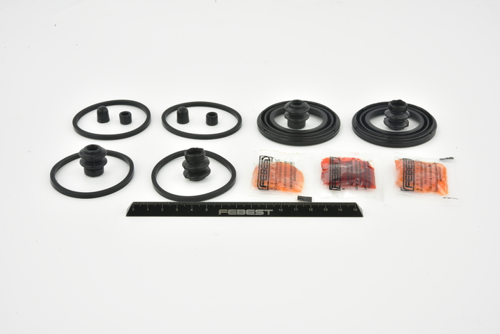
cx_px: 250
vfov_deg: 22.6
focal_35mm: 60
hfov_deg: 33.4
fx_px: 833
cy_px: 167
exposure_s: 1/2.5
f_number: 29
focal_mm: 60
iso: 64
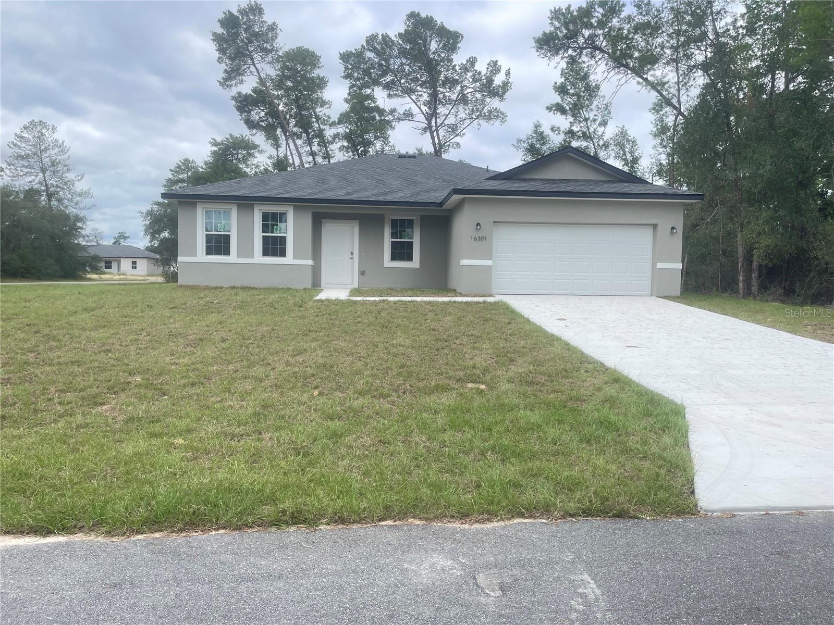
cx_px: 417
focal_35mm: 26
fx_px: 626
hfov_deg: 67.3
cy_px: 312
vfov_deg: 53.1
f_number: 1.6
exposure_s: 1/1618
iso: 32
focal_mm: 4.2
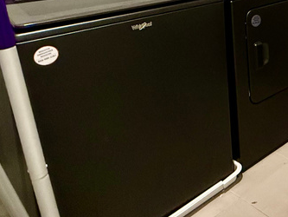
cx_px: 360
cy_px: -32
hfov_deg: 33.8
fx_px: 358
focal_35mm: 43
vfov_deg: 29.6
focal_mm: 2.22
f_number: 2.2
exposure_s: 1/60
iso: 640
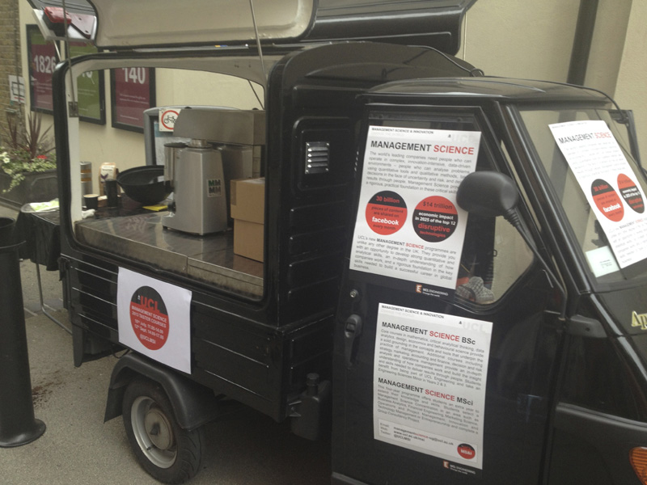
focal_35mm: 35
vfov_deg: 40.7
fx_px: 654
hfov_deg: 52.6
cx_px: 324
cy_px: 242
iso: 50
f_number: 2.4
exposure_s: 1/156
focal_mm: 4.28
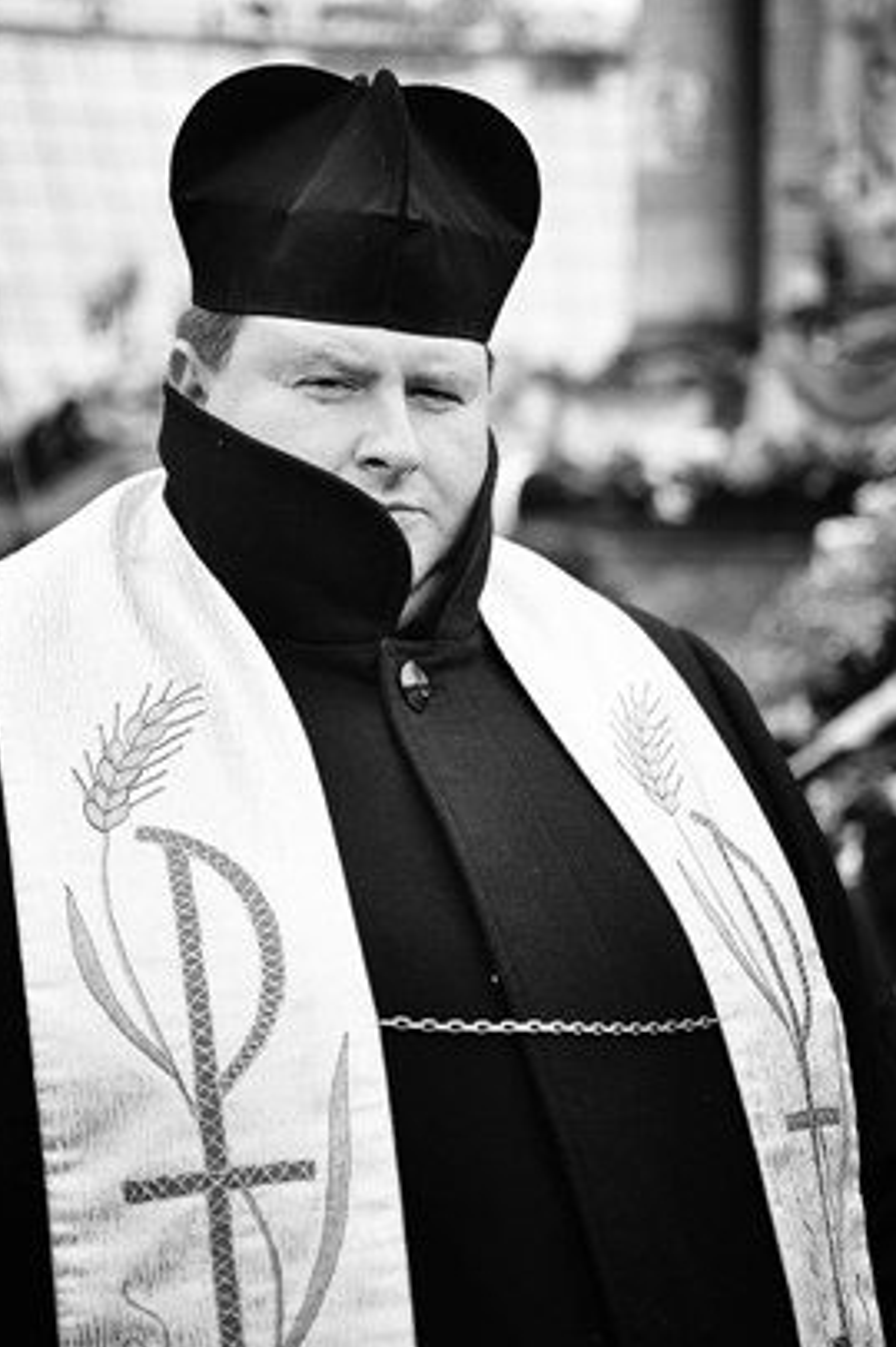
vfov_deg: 31.1
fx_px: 2416
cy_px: 614
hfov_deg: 21.0
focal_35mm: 65
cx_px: 448
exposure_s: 1/1600
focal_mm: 35
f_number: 1.8
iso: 250
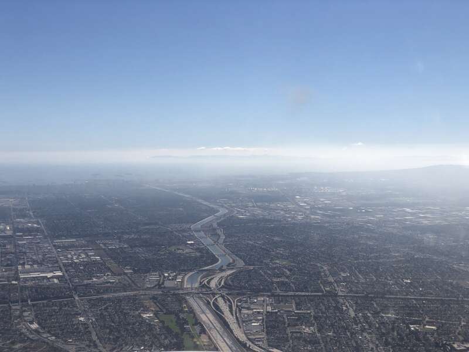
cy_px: 176
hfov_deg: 36.8
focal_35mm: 52
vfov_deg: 28.0
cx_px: 234
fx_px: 705
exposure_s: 1/1779
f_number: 2.4
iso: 16
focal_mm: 6
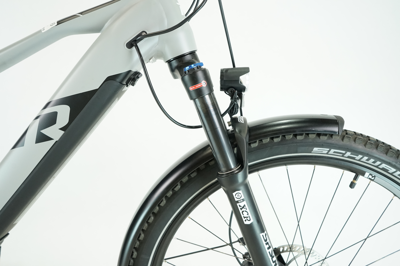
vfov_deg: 46.4
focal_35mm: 28
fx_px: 311
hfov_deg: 65.5
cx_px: 200
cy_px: 133
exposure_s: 1/200
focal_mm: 28
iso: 2500
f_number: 5.6
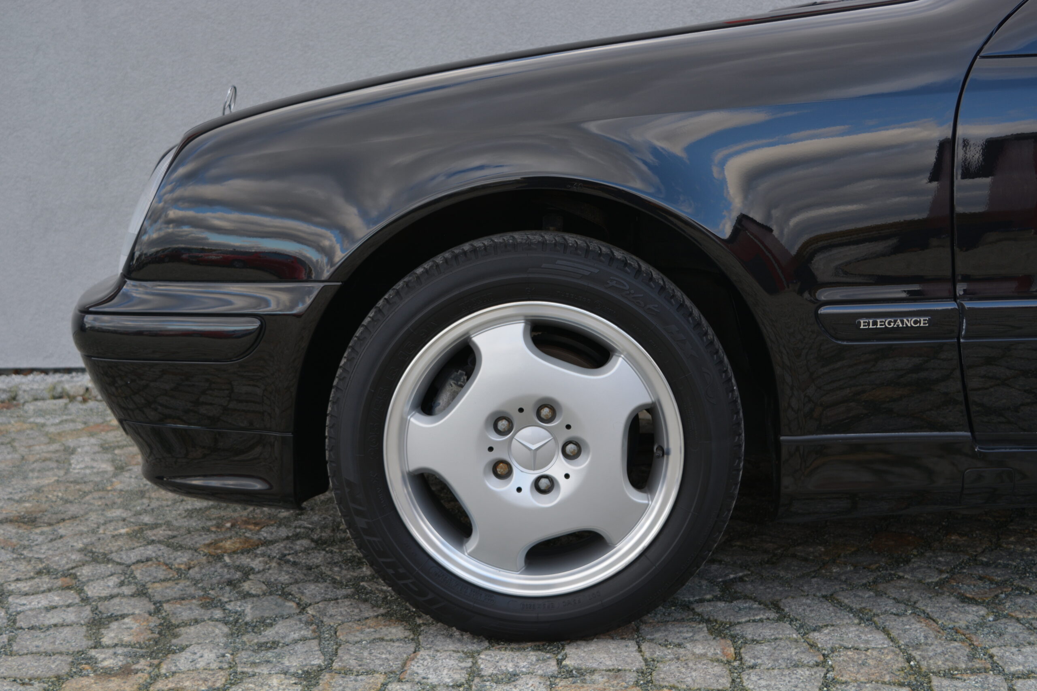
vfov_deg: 28.1
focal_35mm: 48
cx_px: 518
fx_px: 1383
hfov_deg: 41.1
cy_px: 346
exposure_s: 1/80
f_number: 6.3
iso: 100
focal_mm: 32
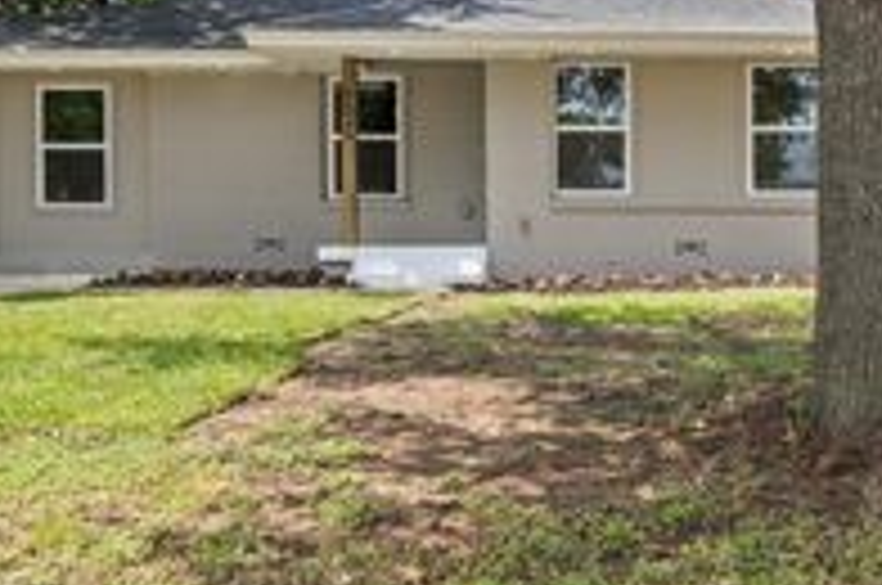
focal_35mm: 46
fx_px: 1125
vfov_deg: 29.1
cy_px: 250
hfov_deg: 41.6
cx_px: 652
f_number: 6.3
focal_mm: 18
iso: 200
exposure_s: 1/40
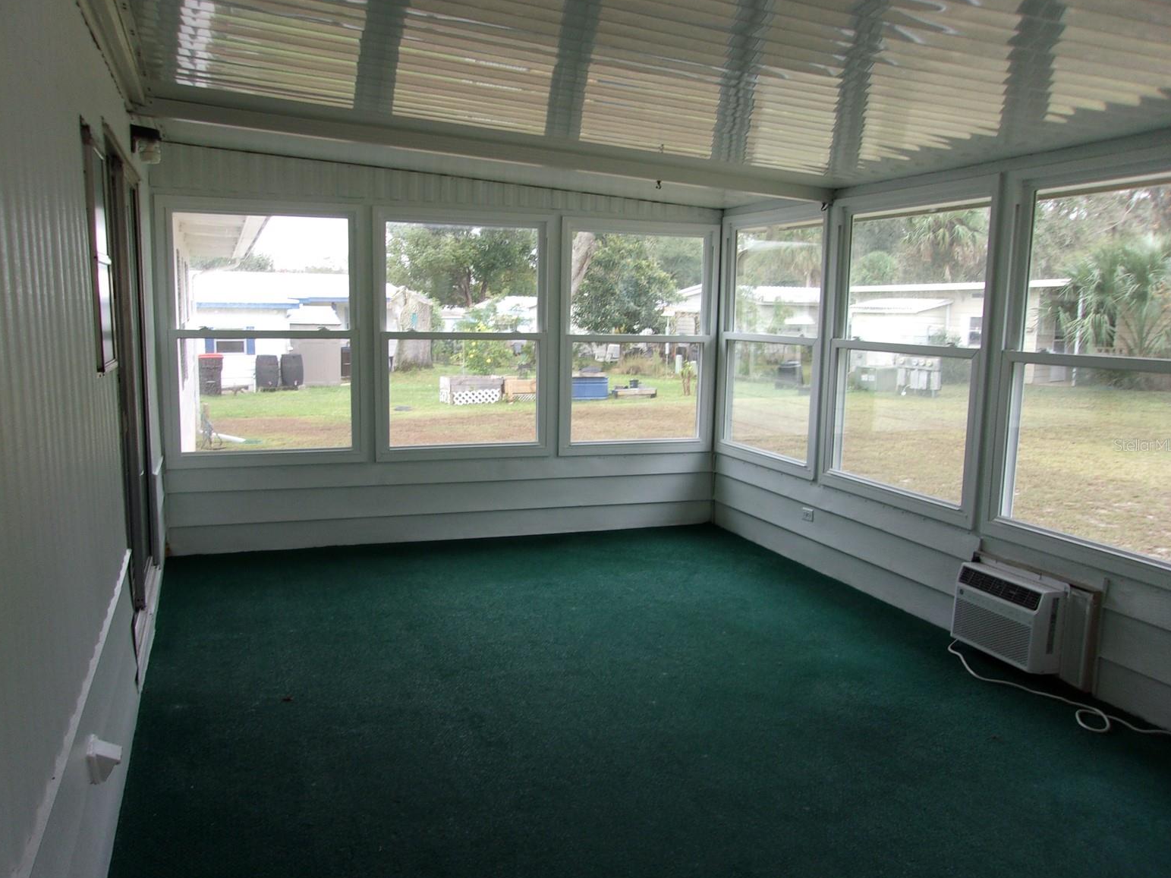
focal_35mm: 28
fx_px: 947
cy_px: 445
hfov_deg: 63.4
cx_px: 578
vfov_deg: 49.7
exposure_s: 1/50
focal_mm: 4.9
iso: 80
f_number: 3
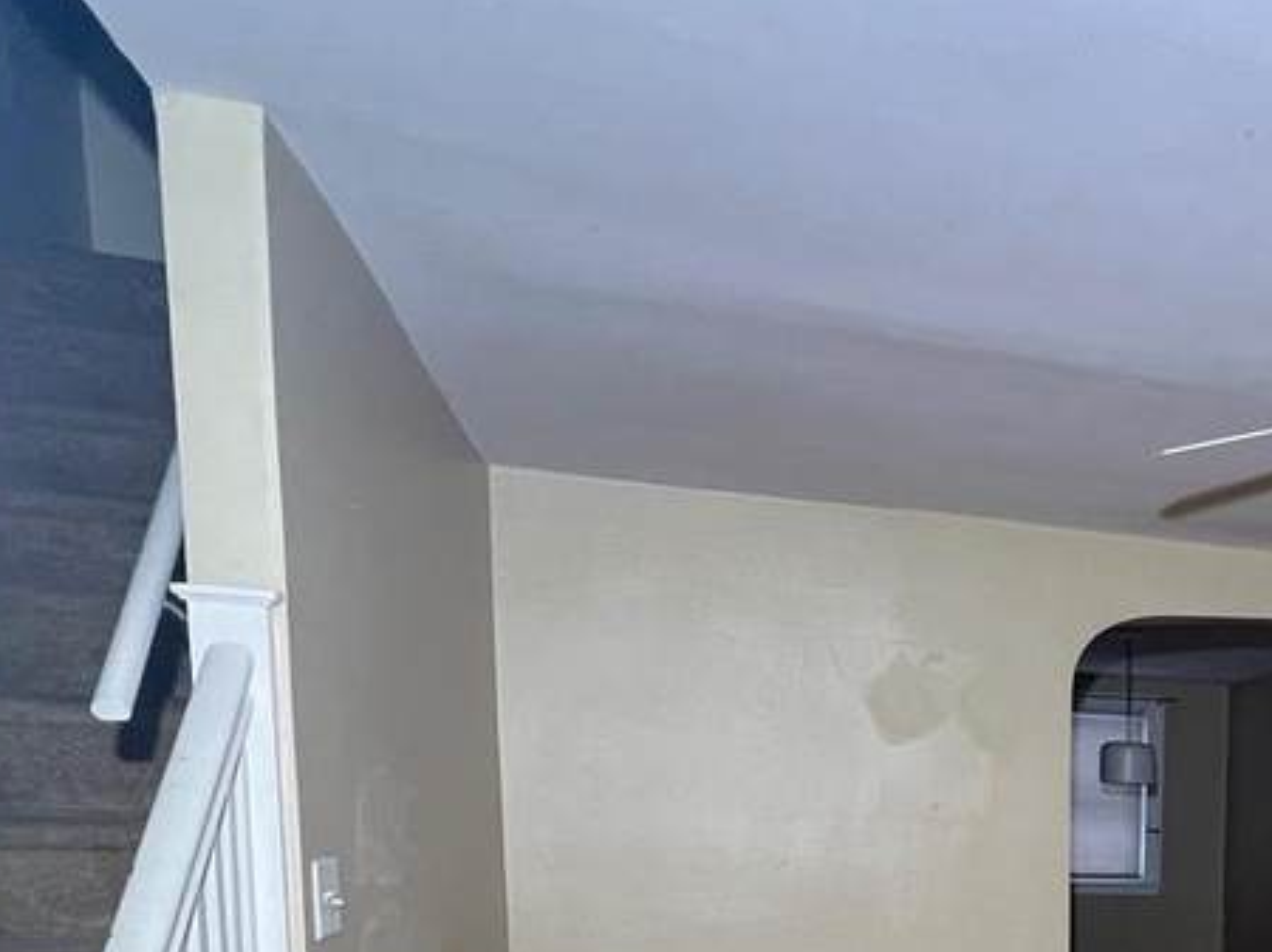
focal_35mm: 37
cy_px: 1028
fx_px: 1359
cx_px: 1323
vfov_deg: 33.9
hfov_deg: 42.1
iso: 320
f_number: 1.8
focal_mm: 1.57
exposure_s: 1/60
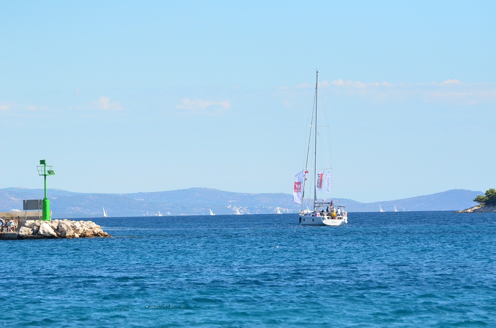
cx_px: 248
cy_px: 164
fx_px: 3712
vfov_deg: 5.1
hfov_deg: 7.6
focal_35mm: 270
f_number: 6.3
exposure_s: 1/8000
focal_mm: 180
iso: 1800
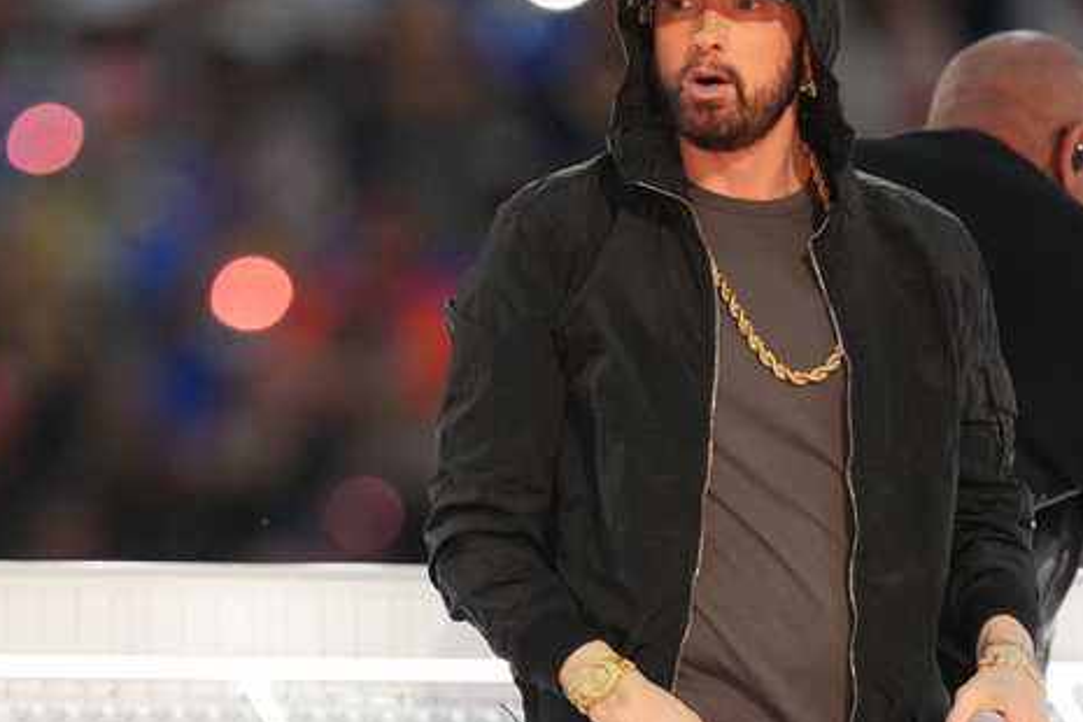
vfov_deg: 1.5
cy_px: 401
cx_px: 661
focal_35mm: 929
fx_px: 27945
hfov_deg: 2.2
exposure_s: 1/640
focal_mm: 600
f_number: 4
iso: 3200
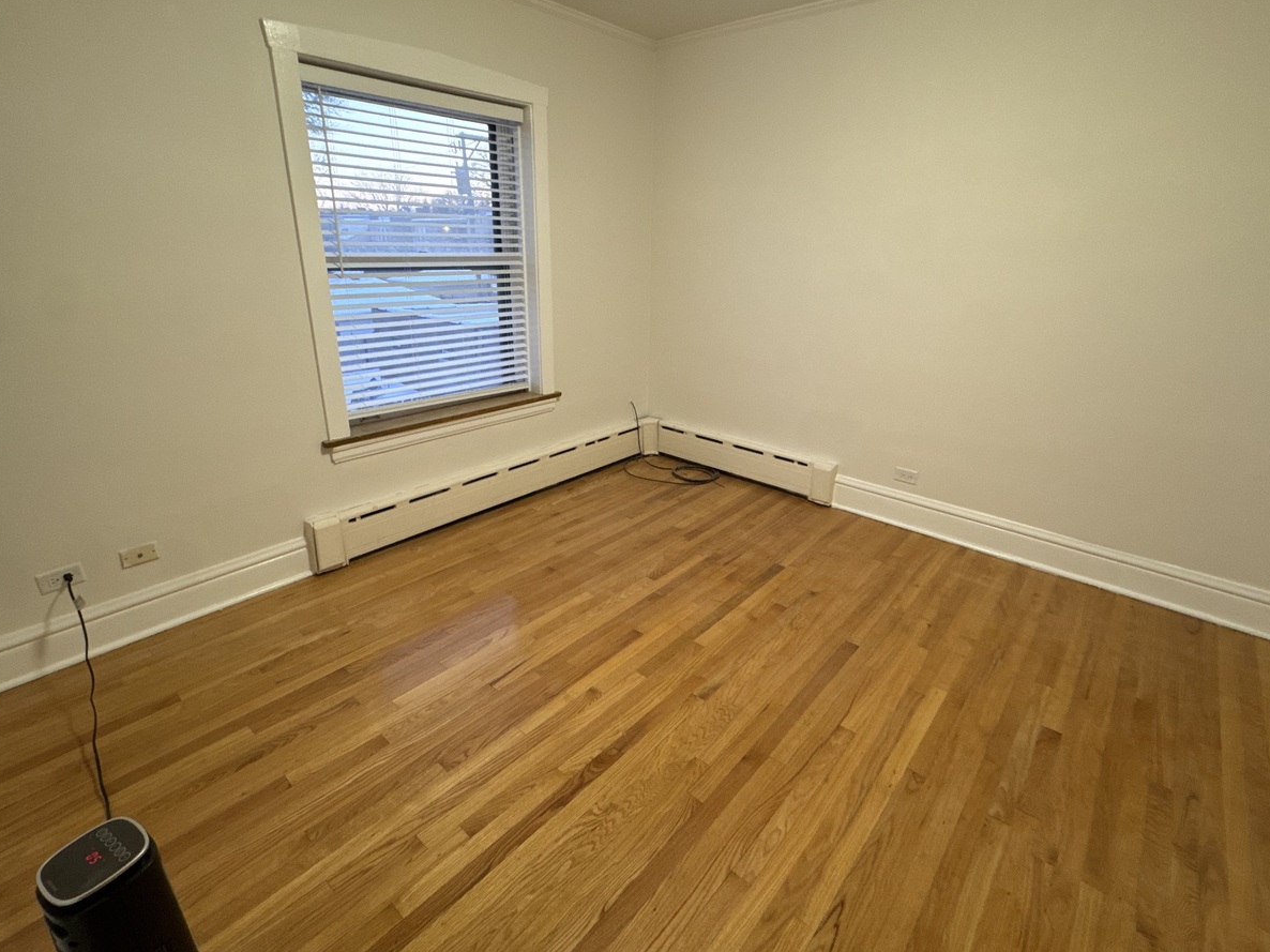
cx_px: 652
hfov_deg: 91.0
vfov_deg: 74.6
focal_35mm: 17
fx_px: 624
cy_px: 435
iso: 250
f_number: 2.2
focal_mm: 2.22
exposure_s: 1/60
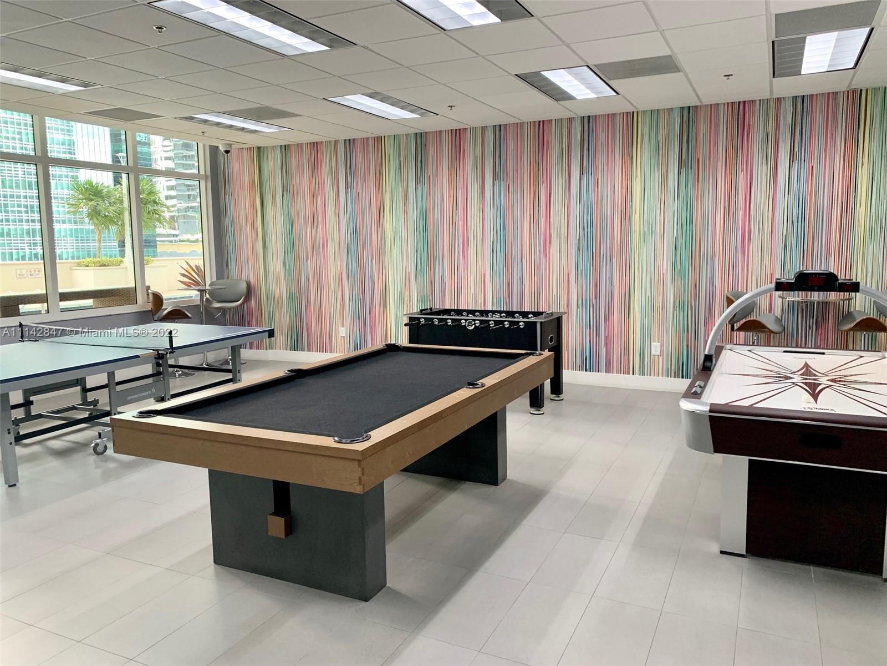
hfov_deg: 67.3
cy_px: 333
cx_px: 444
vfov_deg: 53.1
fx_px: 666
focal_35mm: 26
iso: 100
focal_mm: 4.25
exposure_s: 1/60
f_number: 1.8
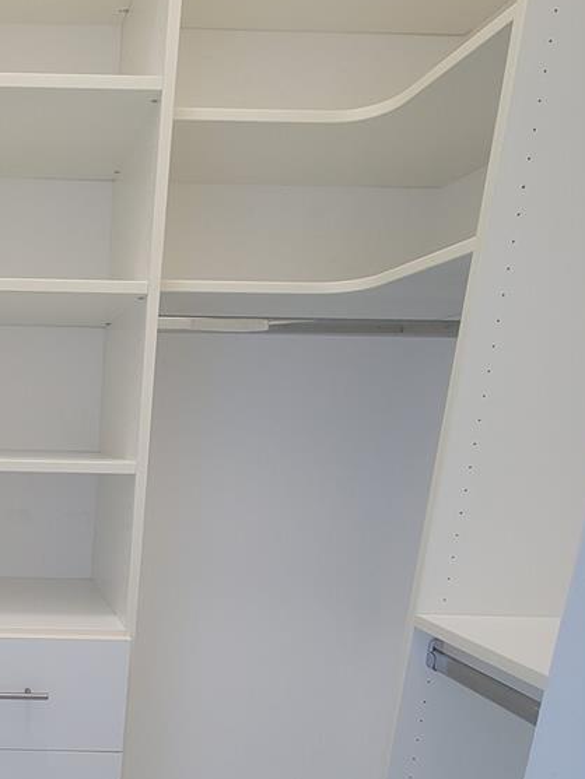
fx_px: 631
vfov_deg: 59.5
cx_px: -20
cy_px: 599
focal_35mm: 28
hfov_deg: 42.0
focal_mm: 2.2
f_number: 2.2
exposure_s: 1/60
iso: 125
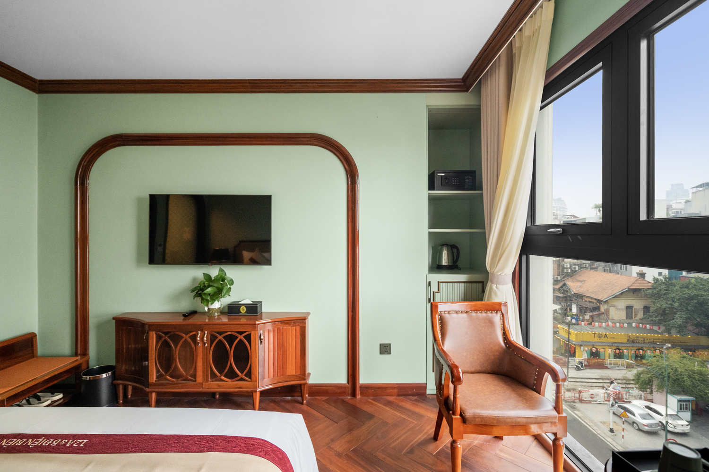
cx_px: 354
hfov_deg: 96.7
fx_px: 315
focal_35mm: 16
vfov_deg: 73.7
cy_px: 236
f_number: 4
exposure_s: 1/160
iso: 1000
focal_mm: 16
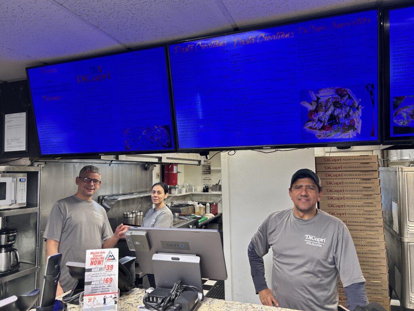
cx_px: 207
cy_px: 156
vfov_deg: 53.1
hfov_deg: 67.3
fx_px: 311
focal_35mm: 26
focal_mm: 5.7
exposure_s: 1/60
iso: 80
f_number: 1.5
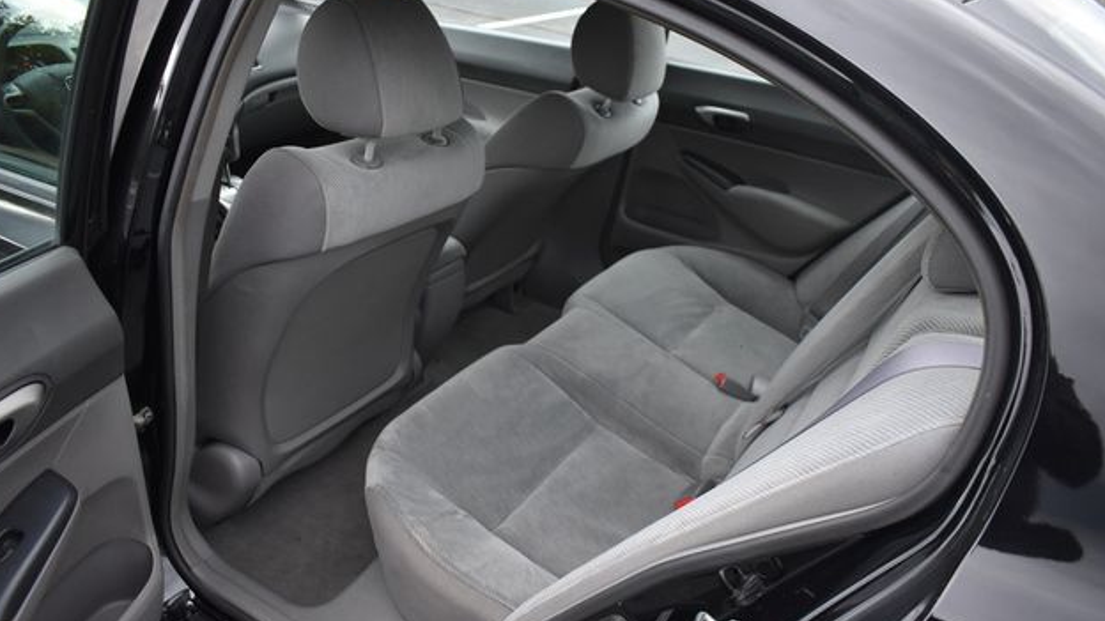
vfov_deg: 40.2
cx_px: 542
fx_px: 850
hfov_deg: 66.1
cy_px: 298
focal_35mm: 29
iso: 800
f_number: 3.5
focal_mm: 18
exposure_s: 1/200
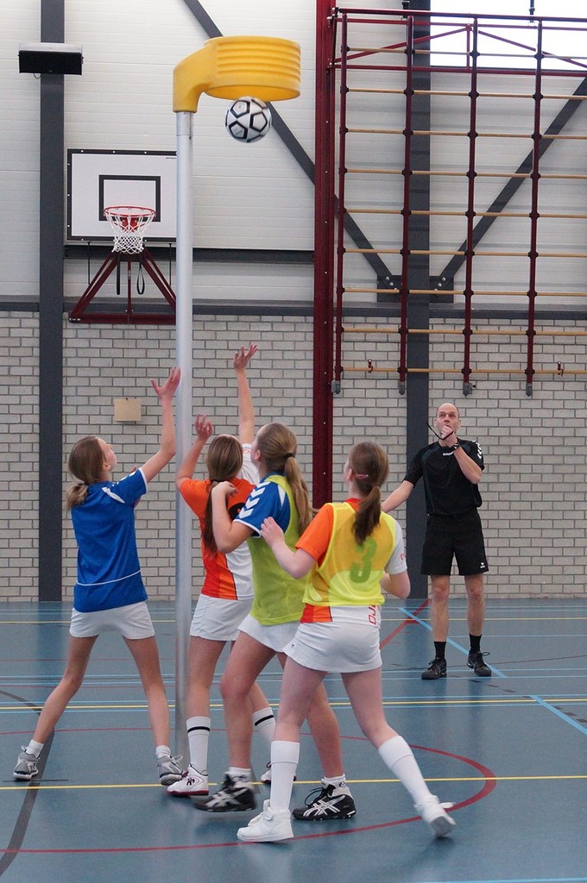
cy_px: 442
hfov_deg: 29.8
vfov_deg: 43.7
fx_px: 1104
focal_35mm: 45
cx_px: 294
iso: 1250
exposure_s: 1/250
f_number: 3.2
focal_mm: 30
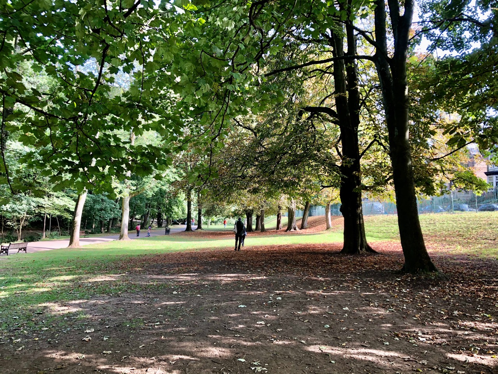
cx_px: 249
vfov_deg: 49.7
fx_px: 403
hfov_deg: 63.4
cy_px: 187
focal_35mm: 28
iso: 64
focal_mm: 3.99
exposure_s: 1/120
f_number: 1.8
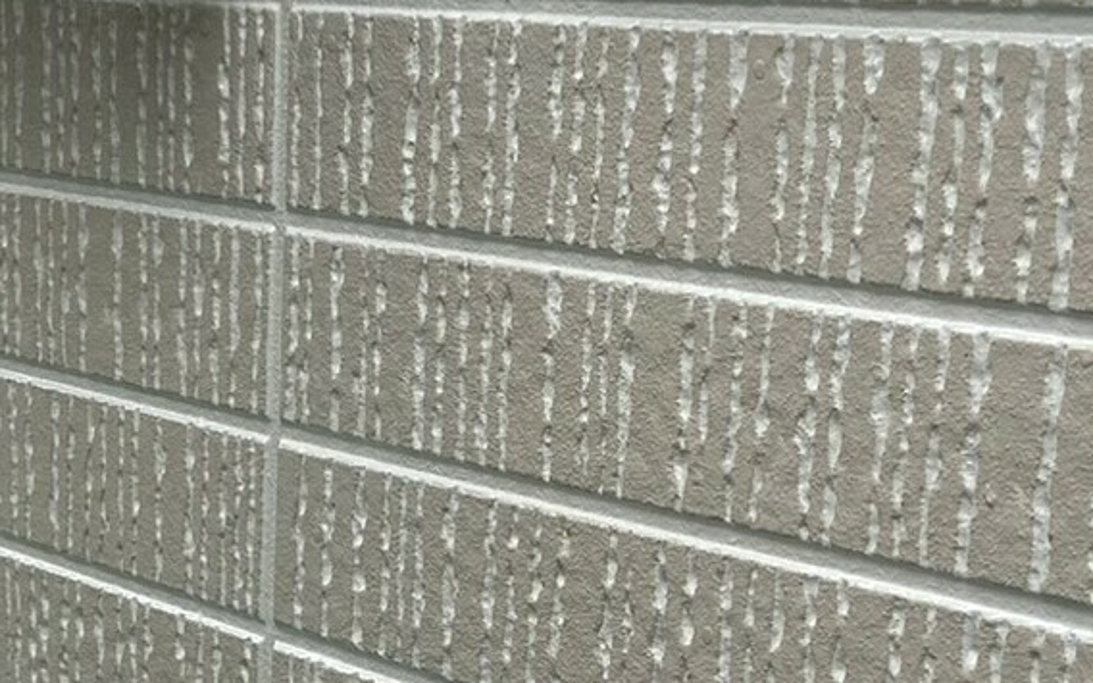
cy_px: 873
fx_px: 2889
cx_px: 352
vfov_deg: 13.1
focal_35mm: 97
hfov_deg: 21.3
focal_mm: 4.25
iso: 32
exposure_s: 1/724
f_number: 1.8
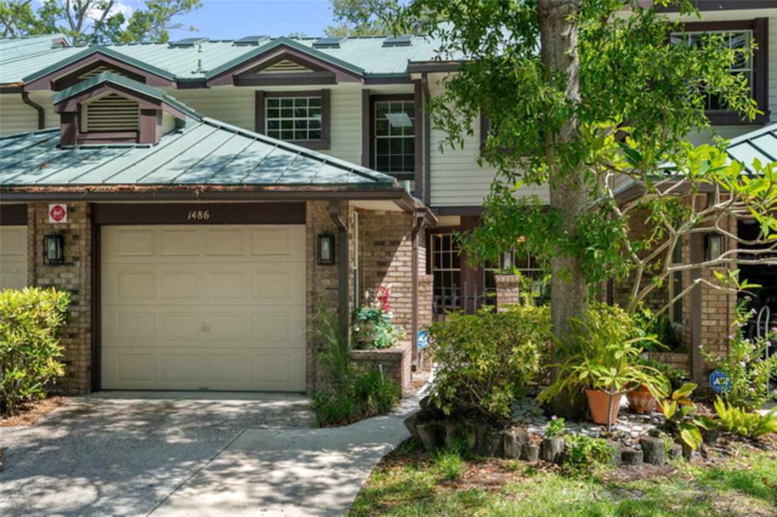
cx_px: 388
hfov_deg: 54.5
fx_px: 755
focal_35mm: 35
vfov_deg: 37.8
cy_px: 258
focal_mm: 35
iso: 250
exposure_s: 1/13
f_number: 9
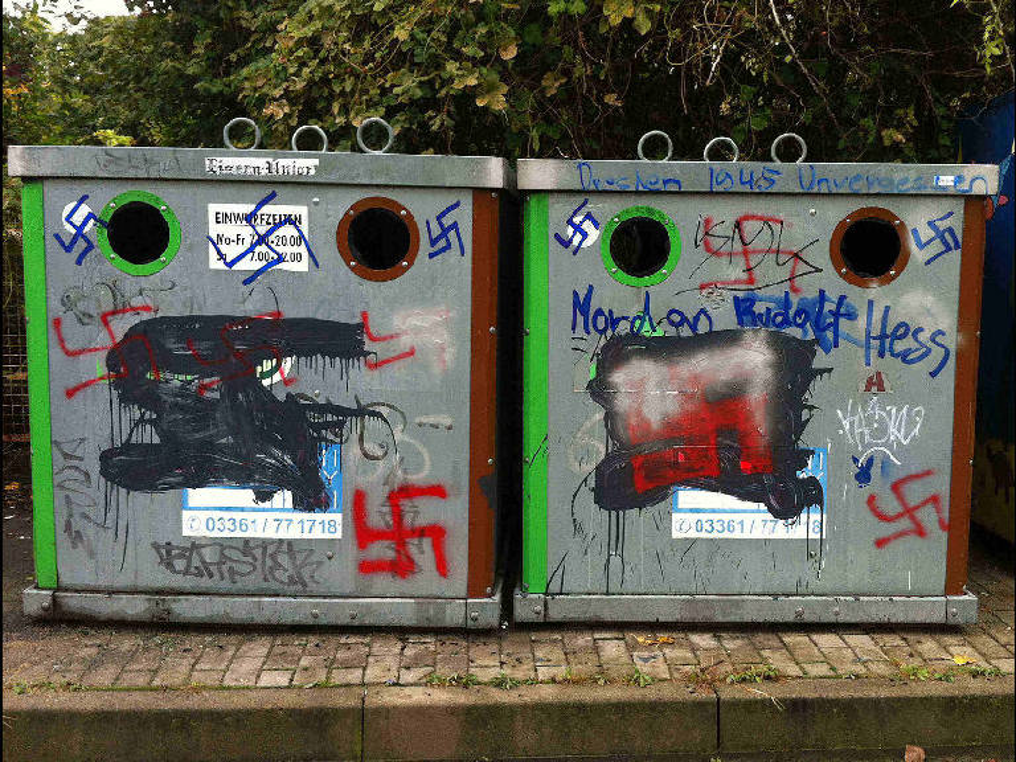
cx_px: 508
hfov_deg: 52.6
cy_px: 381
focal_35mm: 35
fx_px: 1027
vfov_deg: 40.7
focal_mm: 3.85
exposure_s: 1/40
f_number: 2.8
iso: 80
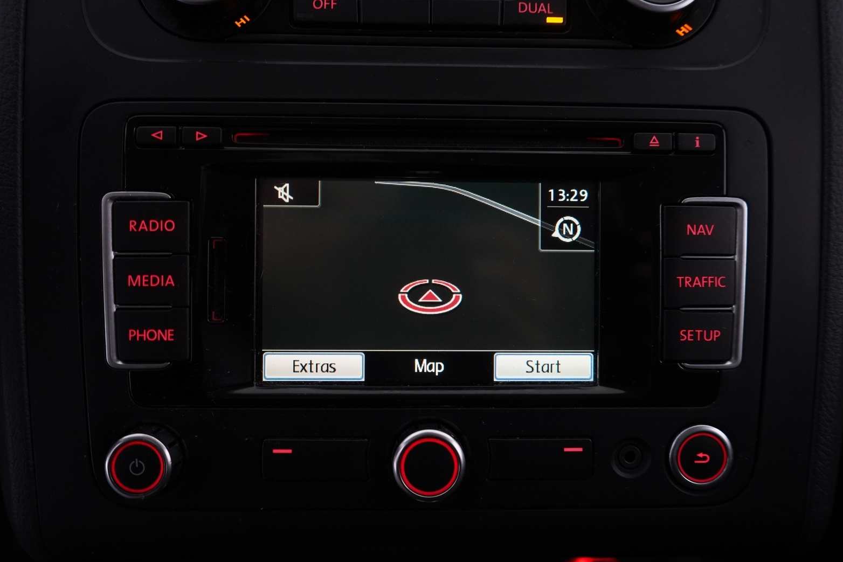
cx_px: 432
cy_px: 281
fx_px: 679
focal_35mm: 29
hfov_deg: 63.6
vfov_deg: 45.0
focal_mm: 28
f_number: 4.5
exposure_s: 1/60
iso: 4000
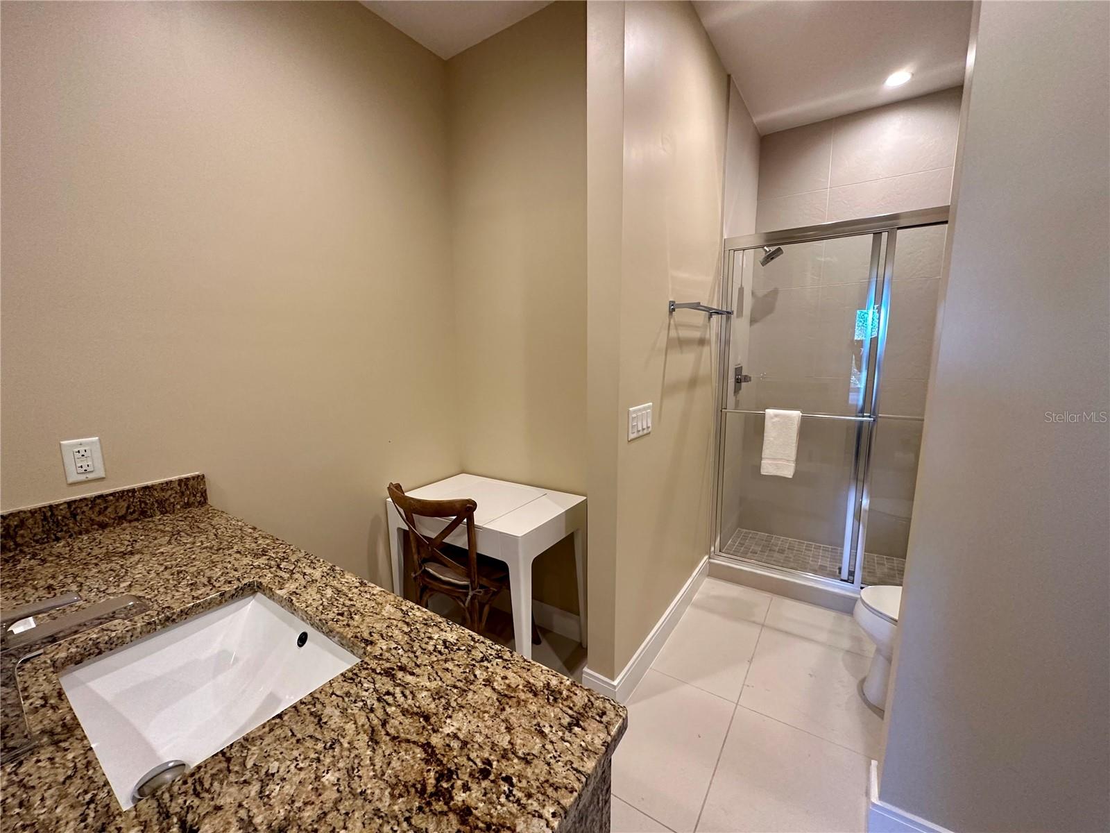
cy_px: 416
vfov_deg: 85.7
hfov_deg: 102.1
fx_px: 449
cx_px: 555
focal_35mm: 14
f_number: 2.2
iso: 320
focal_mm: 2.22
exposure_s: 1/120
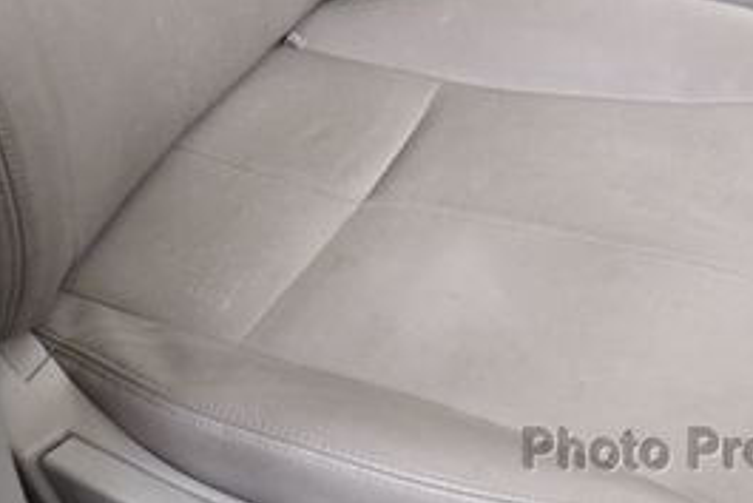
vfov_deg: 15.2
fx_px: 1821
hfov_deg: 23.3
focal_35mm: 87
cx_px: 489
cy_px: -102
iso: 2000
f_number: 3.5
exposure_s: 1/125
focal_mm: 18
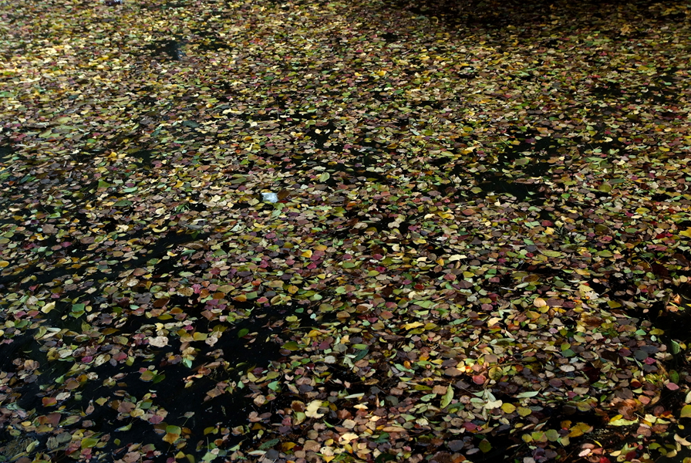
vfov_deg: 28.2
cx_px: 346
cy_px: 232
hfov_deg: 41.1
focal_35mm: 48
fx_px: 923
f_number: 6.3
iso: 200
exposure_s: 1/160
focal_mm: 32
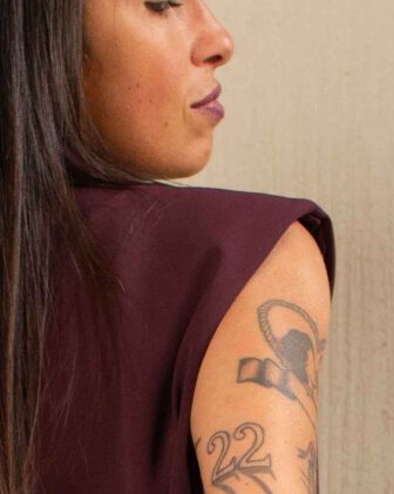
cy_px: 1196
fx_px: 2919
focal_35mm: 200
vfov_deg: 8.8
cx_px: 111
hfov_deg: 7.7
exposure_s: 1/250
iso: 800
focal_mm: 35
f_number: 4
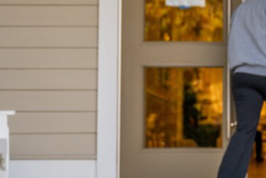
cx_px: 253
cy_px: 63
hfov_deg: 13.9
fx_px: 1079
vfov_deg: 9.4
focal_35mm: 146
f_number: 2.8
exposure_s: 1/320
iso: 64
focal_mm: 50
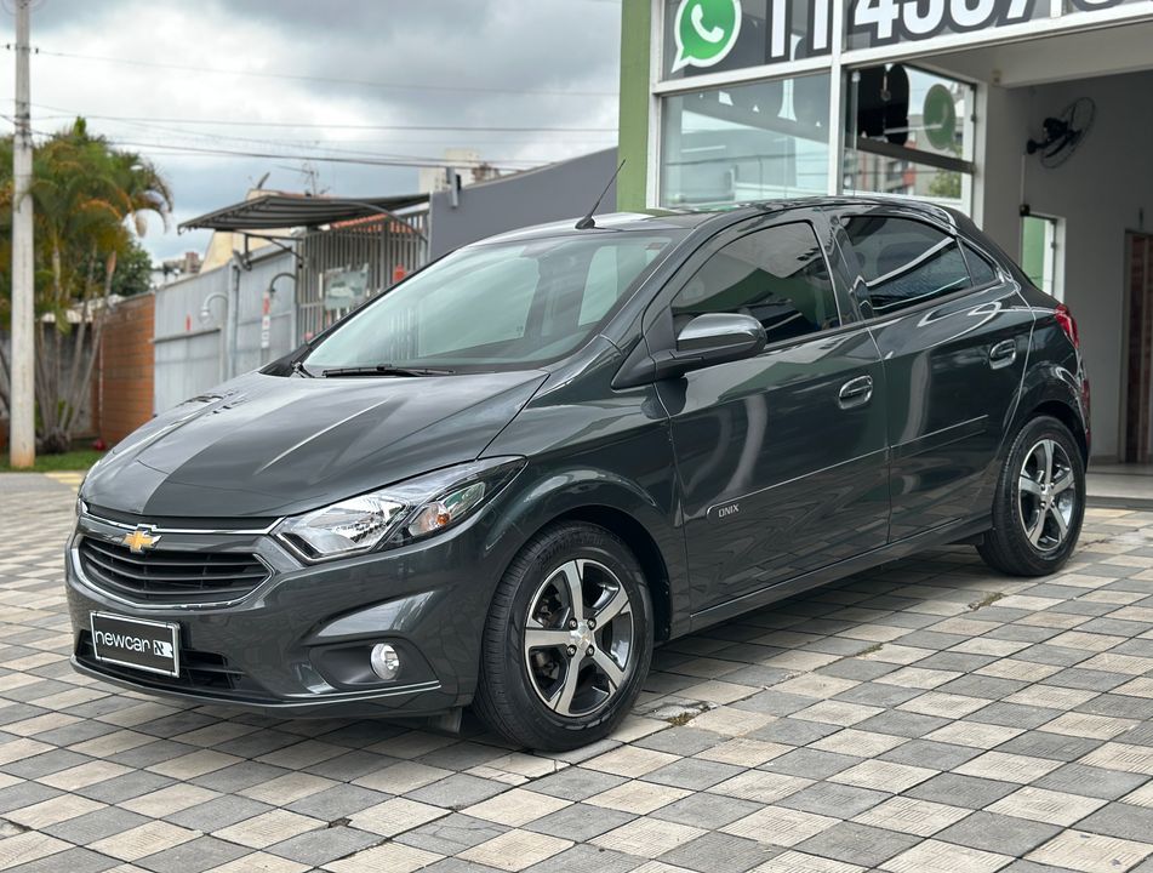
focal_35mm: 48
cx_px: 576
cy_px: 436
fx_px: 1604
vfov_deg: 30.4
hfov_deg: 39.5
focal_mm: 6.86
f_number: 1.78
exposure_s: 1/646
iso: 80
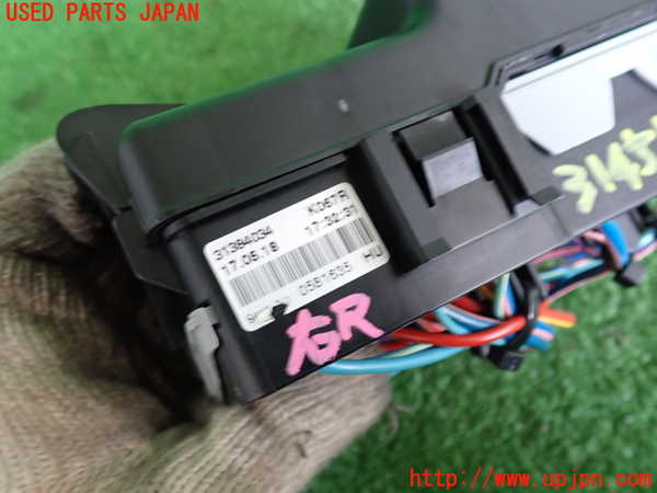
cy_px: 246
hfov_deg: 60.0
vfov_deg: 46.8
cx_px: 328
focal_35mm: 30
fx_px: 569
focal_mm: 5.4
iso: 400
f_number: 2.3
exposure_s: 1/30
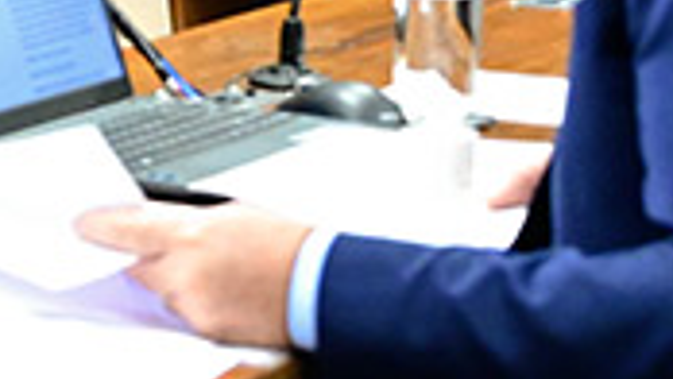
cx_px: -634
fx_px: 4695
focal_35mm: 263
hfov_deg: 7.9
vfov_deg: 4.6
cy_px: -62
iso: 4000
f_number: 3.5
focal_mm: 34
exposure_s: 1/160
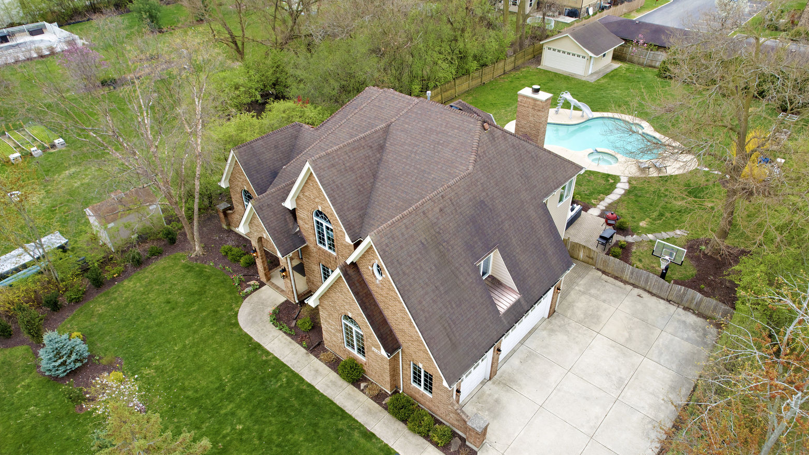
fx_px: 515
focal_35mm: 24
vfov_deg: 47.4
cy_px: 272
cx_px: 412
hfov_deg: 76.3
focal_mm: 8.38
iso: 100
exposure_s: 1/320
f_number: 2.8
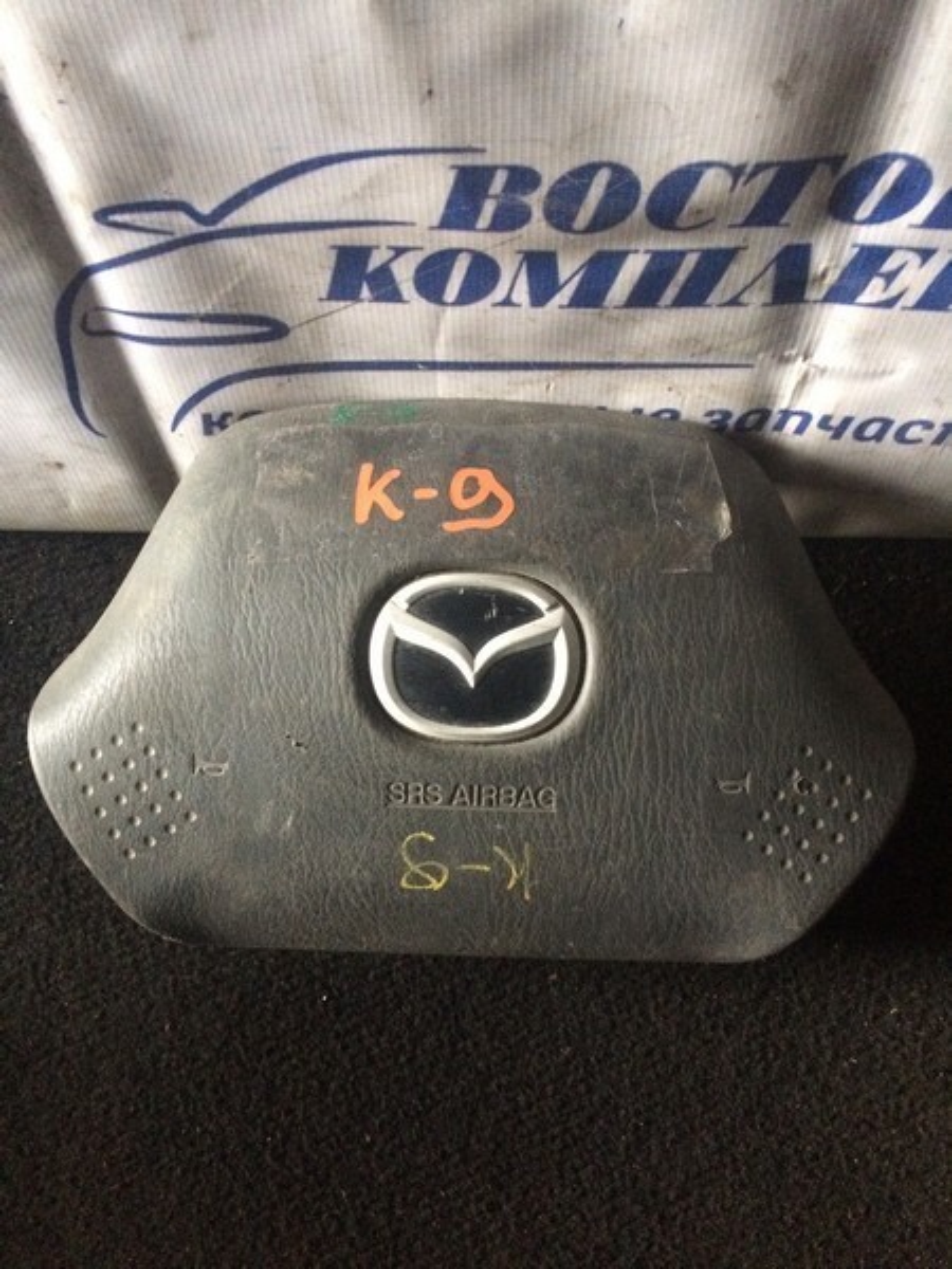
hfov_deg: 48.2
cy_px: 634
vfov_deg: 61.7
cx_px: 476
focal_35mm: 29
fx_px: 1063
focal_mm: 4.15
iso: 400
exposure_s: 1/17
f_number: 2.2
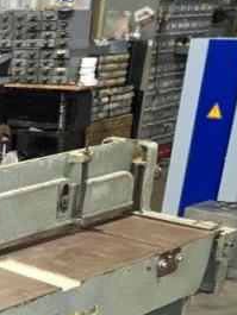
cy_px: 402
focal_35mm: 71
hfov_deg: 19.1
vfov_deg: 24.2
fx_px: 648
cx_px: -74
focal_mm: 6.3
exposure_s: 1/12
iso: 160
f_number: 1.7
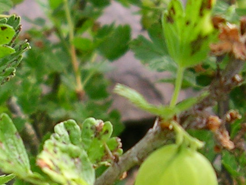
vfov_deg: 10.3
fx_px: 1002
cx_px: 2
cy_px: 252
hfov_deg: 13.8
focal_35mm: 141
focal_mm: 5.8
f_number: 2.8
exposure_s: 1/365
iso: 50
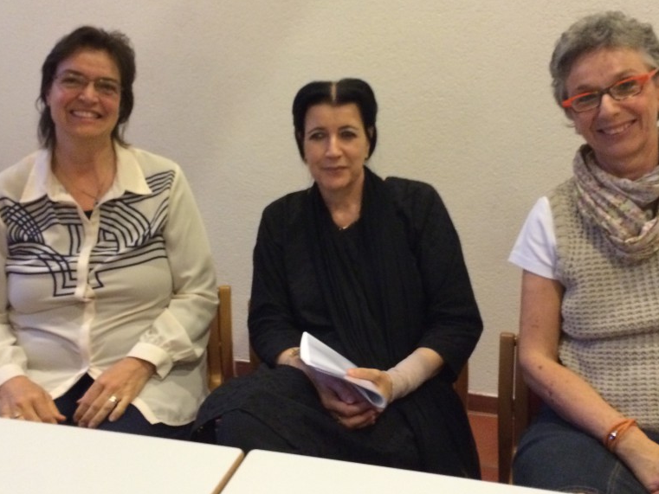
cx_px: 315
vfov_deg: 36.8
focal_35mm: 39
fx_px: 743
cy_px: 218
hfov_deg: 47.8
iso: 400
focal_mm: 4.15
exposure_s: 1/17
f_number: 2.2
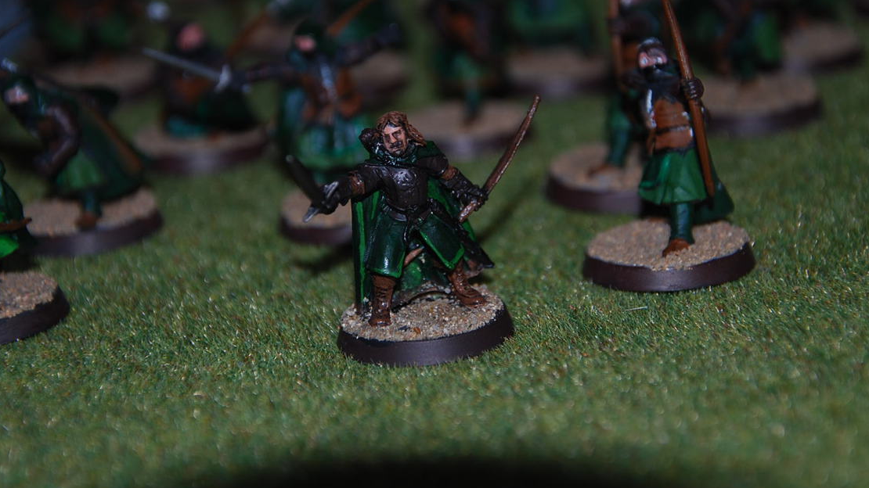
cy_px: 164
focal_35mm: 127
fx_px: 2926
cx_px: 408
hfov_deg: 16.9
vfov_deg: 9.5
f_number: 5.6
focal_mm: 70
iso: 100
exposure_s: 1/125
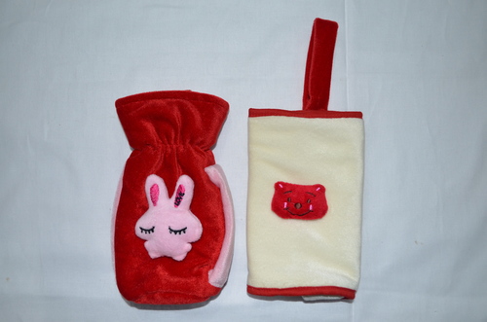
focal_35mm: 33
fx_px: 445
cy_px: 161
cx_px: 244
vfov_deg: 39.8
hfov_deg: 57.3
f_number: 3.8
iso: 640
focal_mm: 22
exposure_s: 1/60
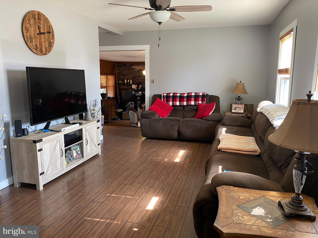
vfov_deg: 53.1
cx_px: 159
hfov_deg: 67.3
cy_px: 119
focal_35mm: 26
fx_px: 239
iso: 160
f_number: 1.8
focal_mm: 4.25
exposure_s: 1/60
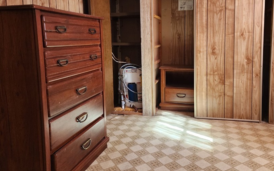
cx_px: 151
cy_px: 64
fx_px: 231
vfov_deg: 40.3
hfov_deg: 61.1
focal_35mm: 31
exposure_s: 1/120
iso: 500
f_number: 1.8
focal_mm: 6.4
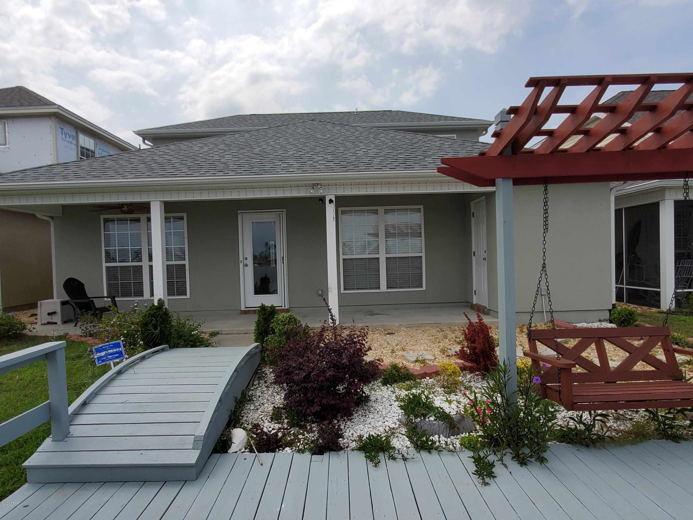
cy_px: 260
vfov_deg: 89.9
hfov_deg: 106.2
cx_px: 346
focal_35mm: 13
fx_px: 260
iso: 50
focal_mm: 1.8
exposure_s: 1/1859
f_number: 2.2
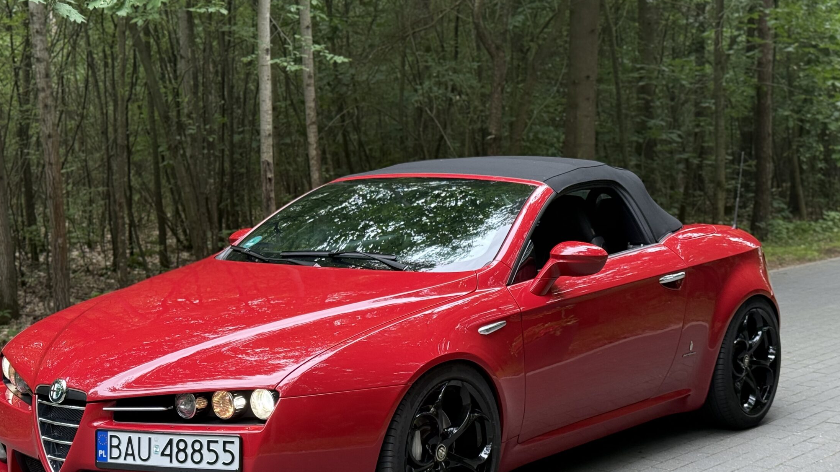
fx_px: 1358
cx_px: 389
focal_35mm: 61
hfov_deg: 34.3
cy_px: 346
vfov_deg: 19.6
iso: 160
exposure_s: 1/192
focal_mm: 6.76
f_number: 1.78
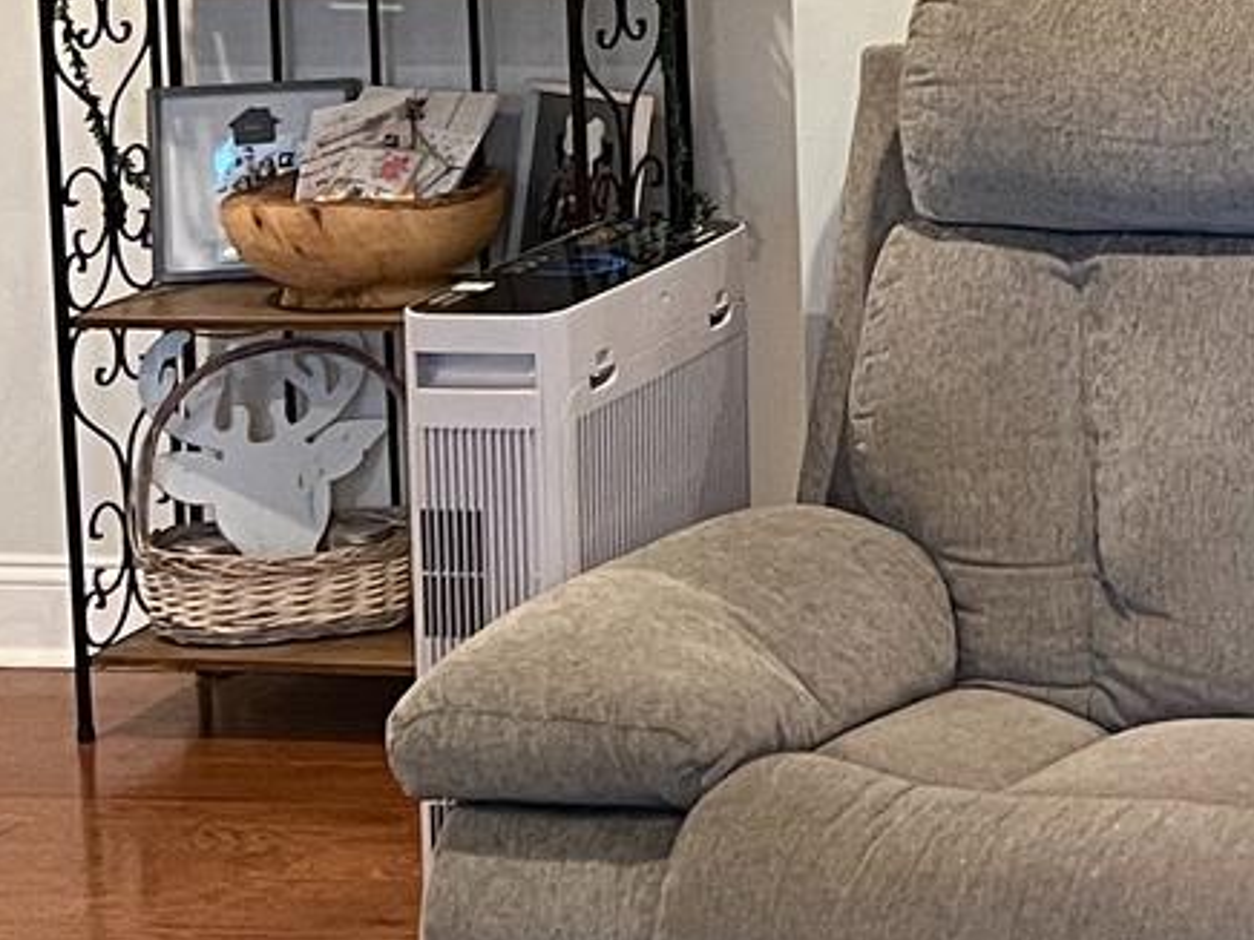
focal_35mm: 122
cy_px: -244
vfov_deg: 11.8
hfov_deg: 15.3
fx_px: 4420
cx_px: 1717
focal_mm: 5.7
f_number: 1.5
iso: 200
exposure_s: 1/60
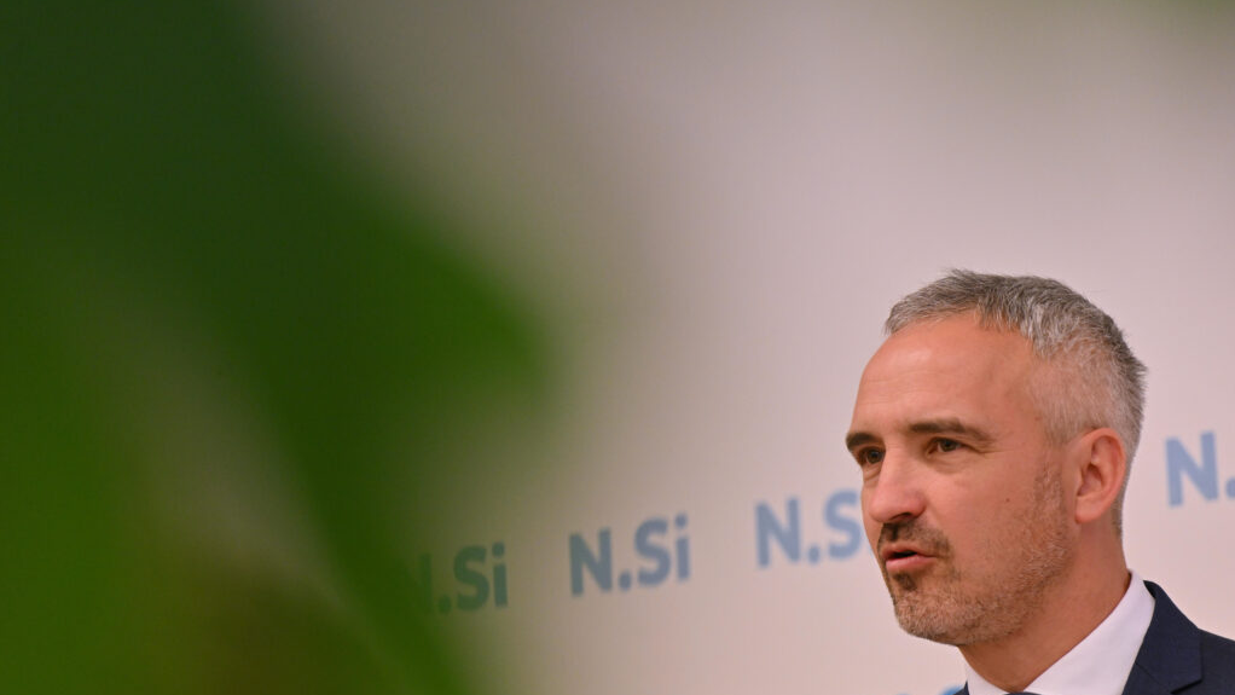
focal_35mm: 210
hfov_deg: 10.3
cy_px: 391
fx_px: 6877
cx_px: 618
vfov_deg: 5.8
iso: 2000
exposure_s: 1/160
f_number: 5.6
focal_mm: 200
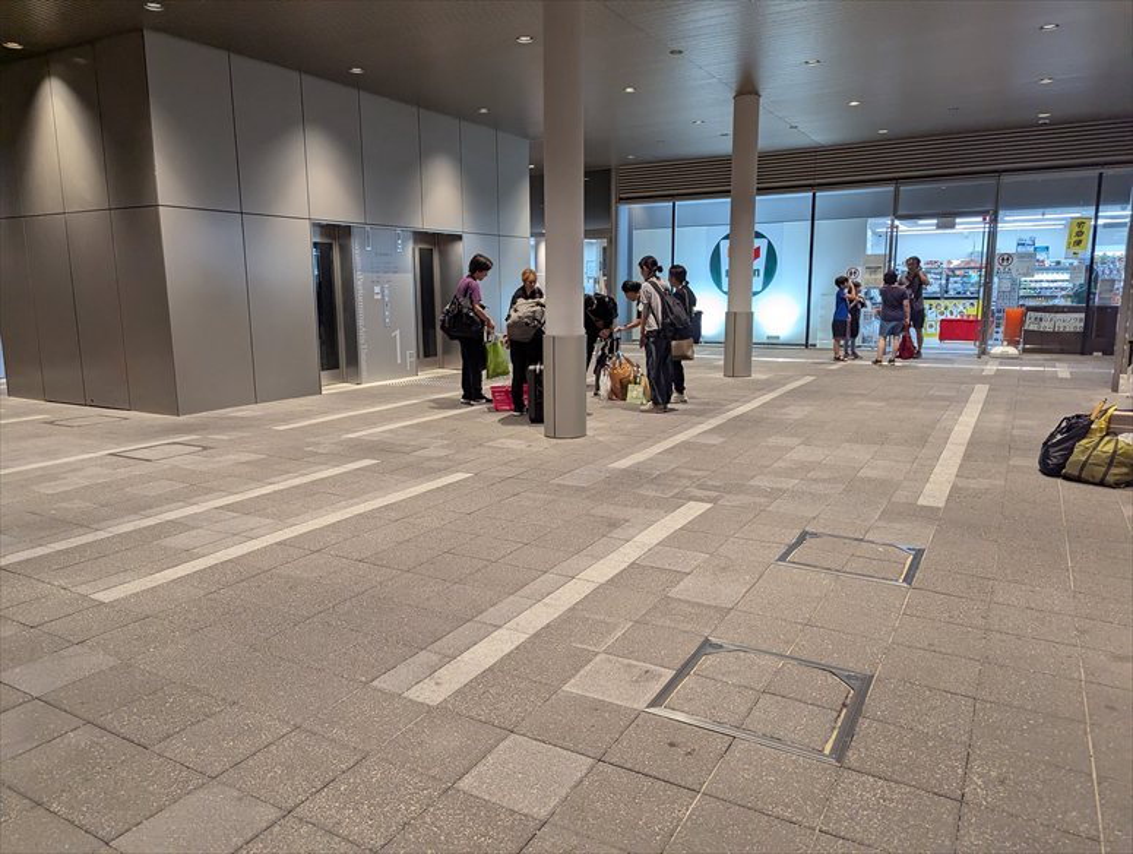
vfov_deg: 57.0
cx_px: 566
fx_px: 787
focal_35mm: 24
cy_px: 427
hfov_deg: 71.5
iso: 633
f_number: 1.85
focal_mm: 6.81
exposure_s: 1/349
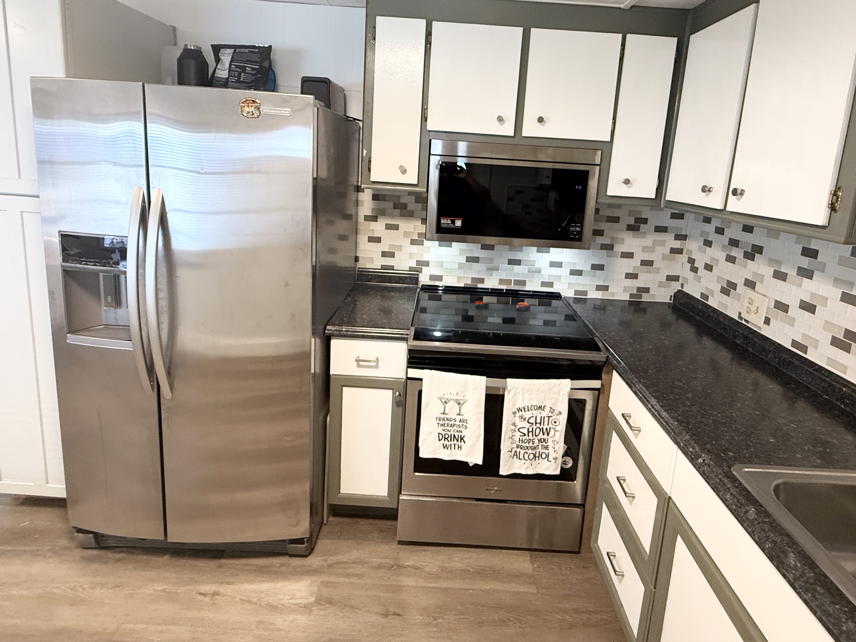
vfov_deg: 70.3
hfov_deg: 87.7
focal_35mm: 18
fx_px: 445
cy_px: 235
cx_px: 449
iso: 320
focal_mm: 2.22
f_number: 2.2
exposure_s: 1/60
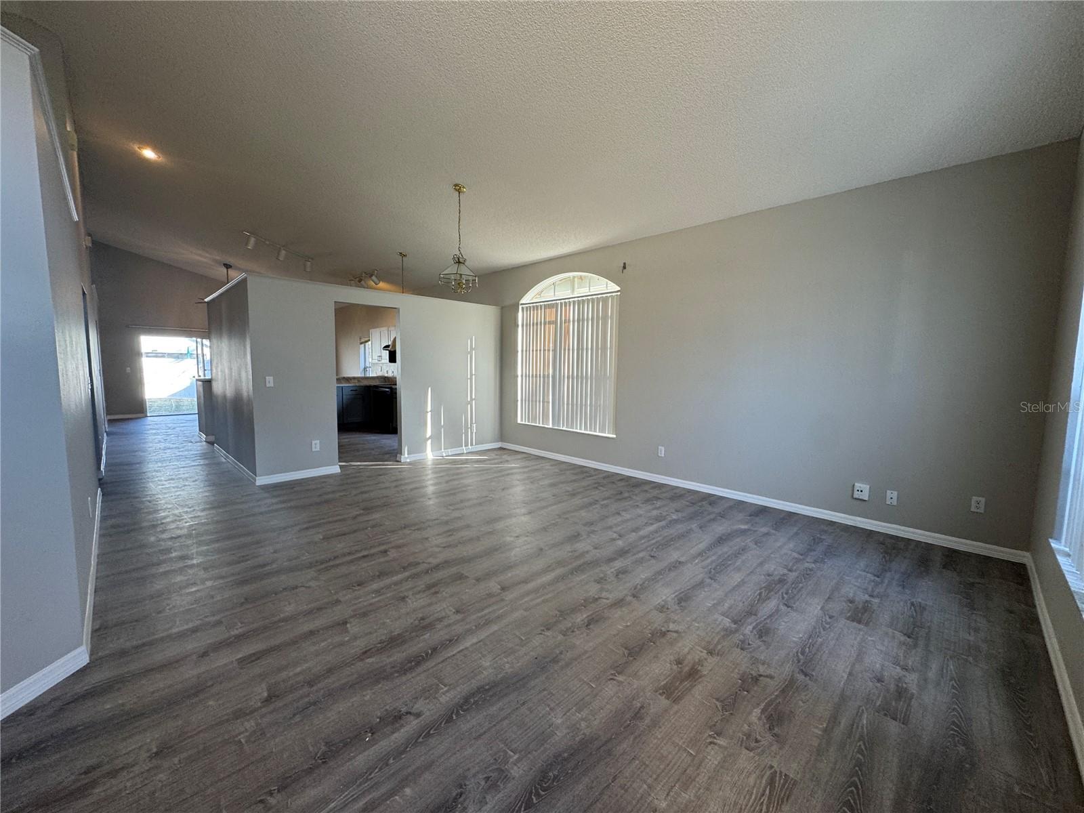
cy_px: 406
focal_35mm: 14
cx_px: 542
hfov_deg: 102.1
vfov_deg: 85.7
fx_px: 438
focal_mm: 2.22
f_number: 2.2
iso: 125
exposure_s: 1/120
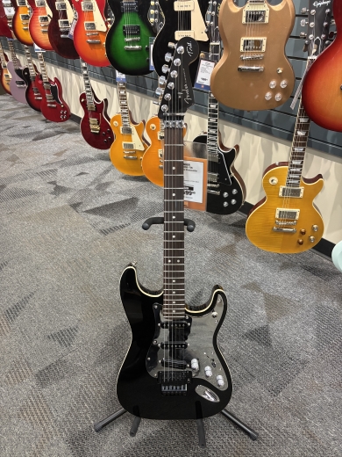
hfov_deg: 53.1
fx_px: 343
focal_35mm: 26
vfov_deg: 67.3
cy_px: 228
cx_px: 171
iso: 250
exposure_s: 1/60
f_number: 1.6
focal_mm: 5.96
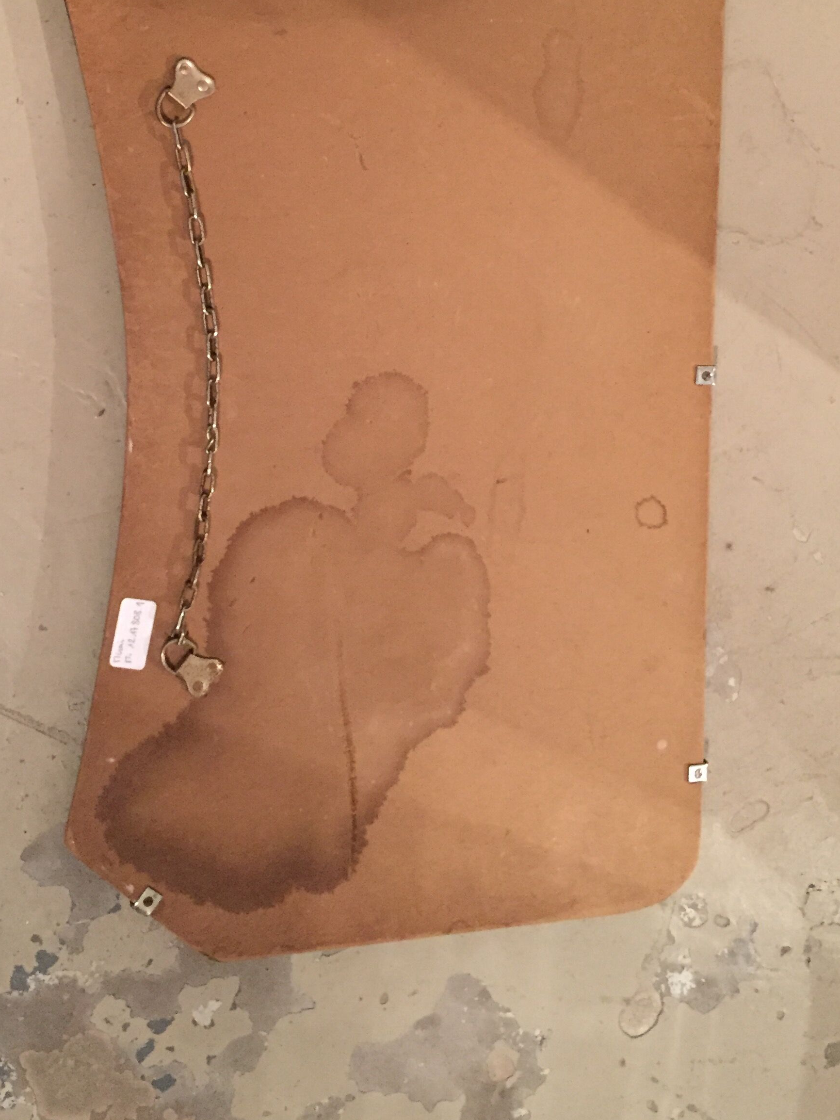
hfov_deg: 35.1
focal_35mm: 41
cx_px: 366
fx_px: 1326
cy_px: 378
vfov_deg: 45.1
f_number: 2.2
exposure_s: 1/17
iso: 500
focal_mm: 4.15
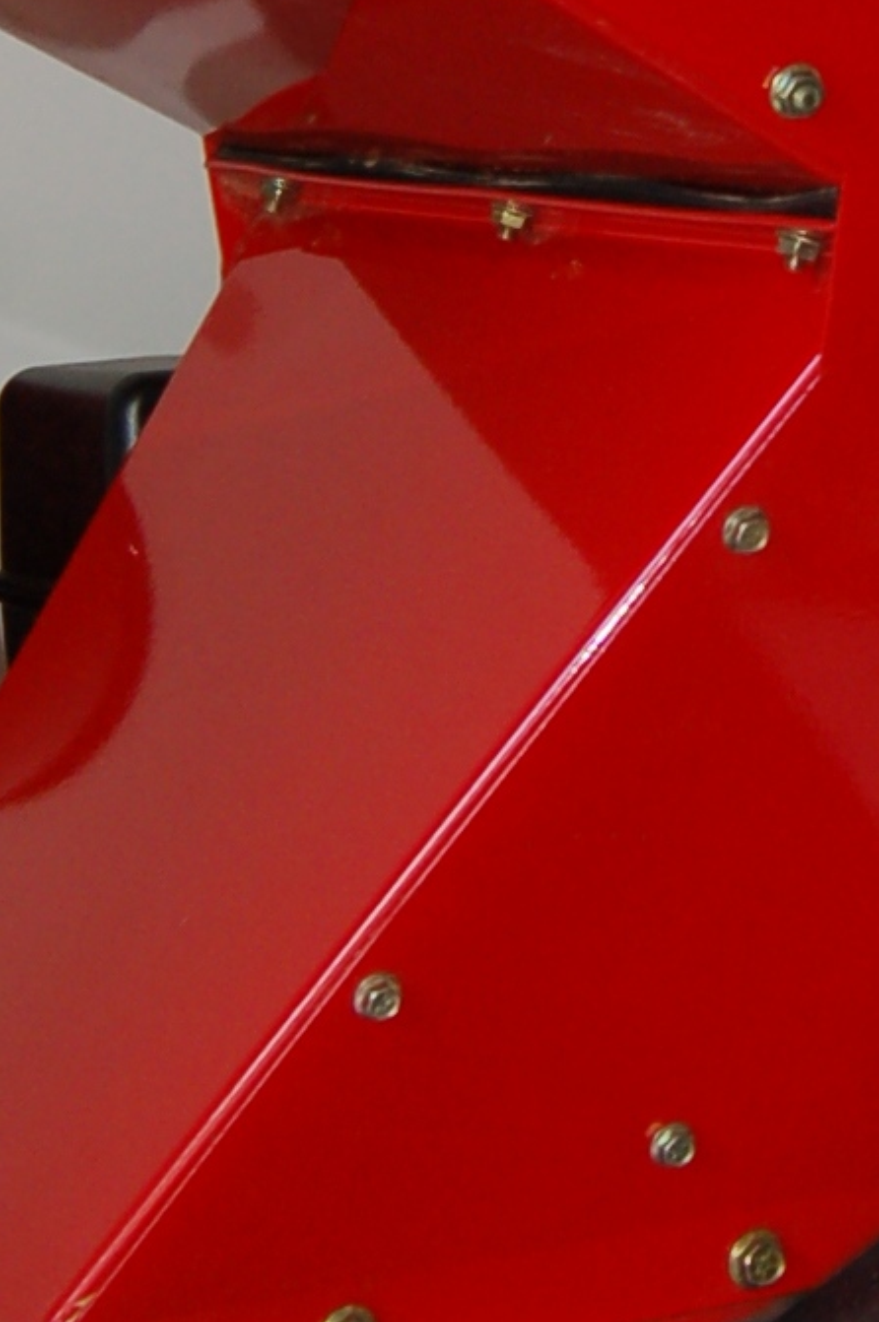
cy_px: 227
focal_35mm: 121
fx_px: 4440
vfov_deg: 16.8
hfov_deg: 11.3
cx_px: 644
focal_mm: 18
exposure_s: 1/60
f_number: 3.5
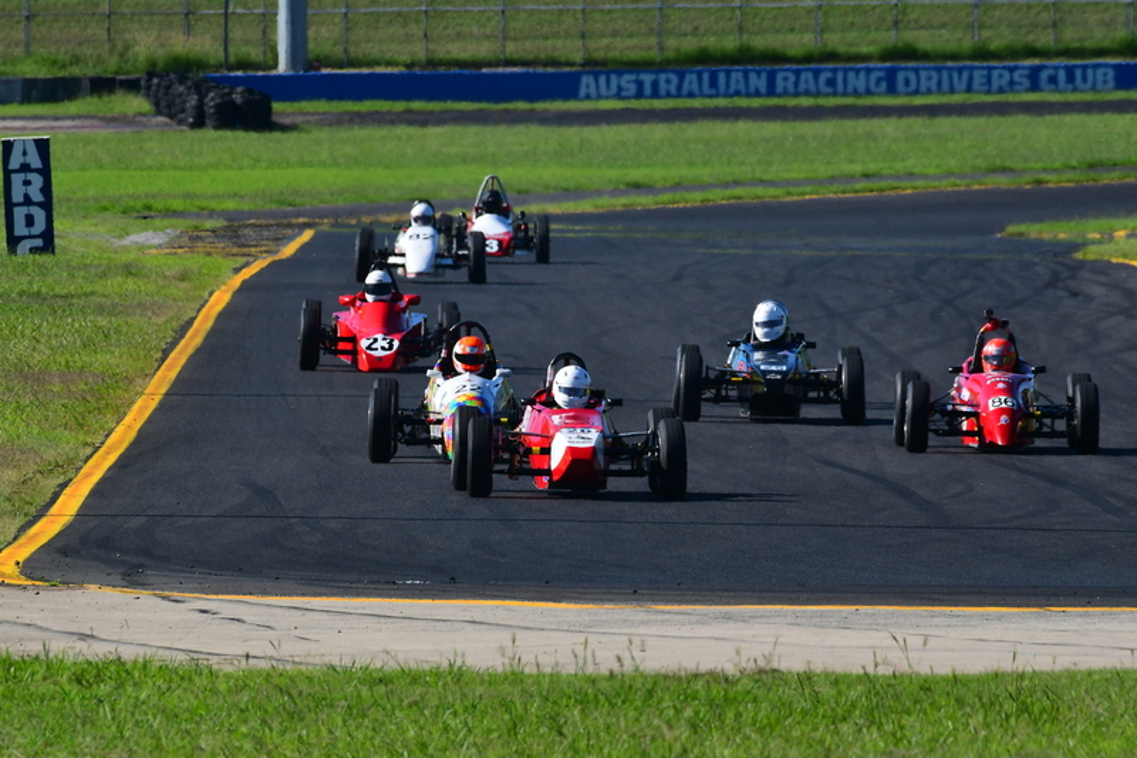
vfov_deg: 2.0
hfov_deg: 3.1
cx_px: 568
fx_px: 21313
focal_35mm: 675
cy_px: 379
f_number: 13
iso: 500
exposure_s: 1/640
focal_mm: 450
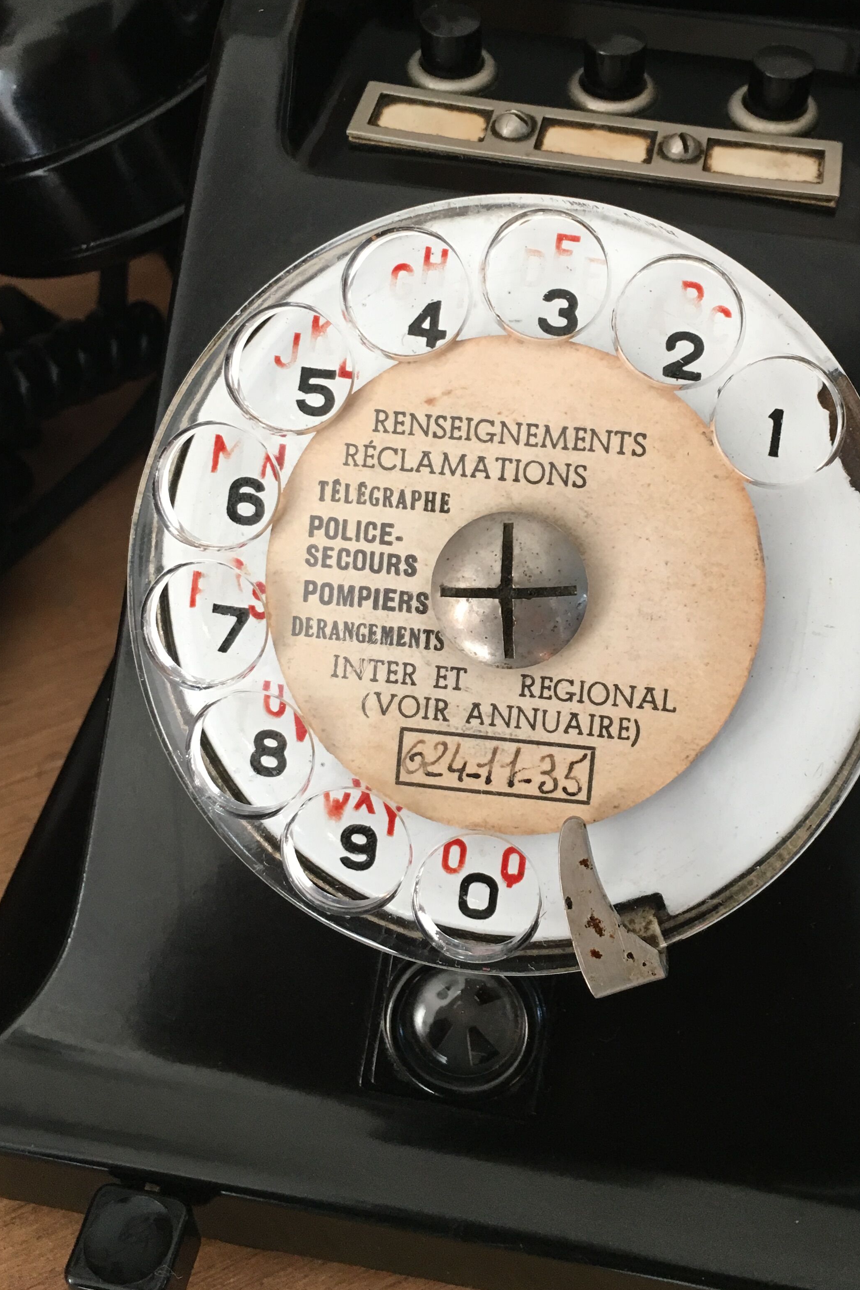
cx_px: 564
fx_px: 1397
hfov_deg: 33.9
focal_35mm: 39
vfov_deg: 49.3
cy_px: 519
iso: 64
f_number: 2.2
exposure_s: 1/33
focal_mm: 4.15
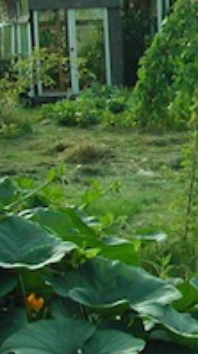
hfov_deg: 8.7
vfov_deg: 16.0
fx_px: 1254
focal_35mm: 134
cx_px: 346
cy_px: 107
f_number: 7.6
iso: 100
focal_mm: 8
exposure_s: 1/108
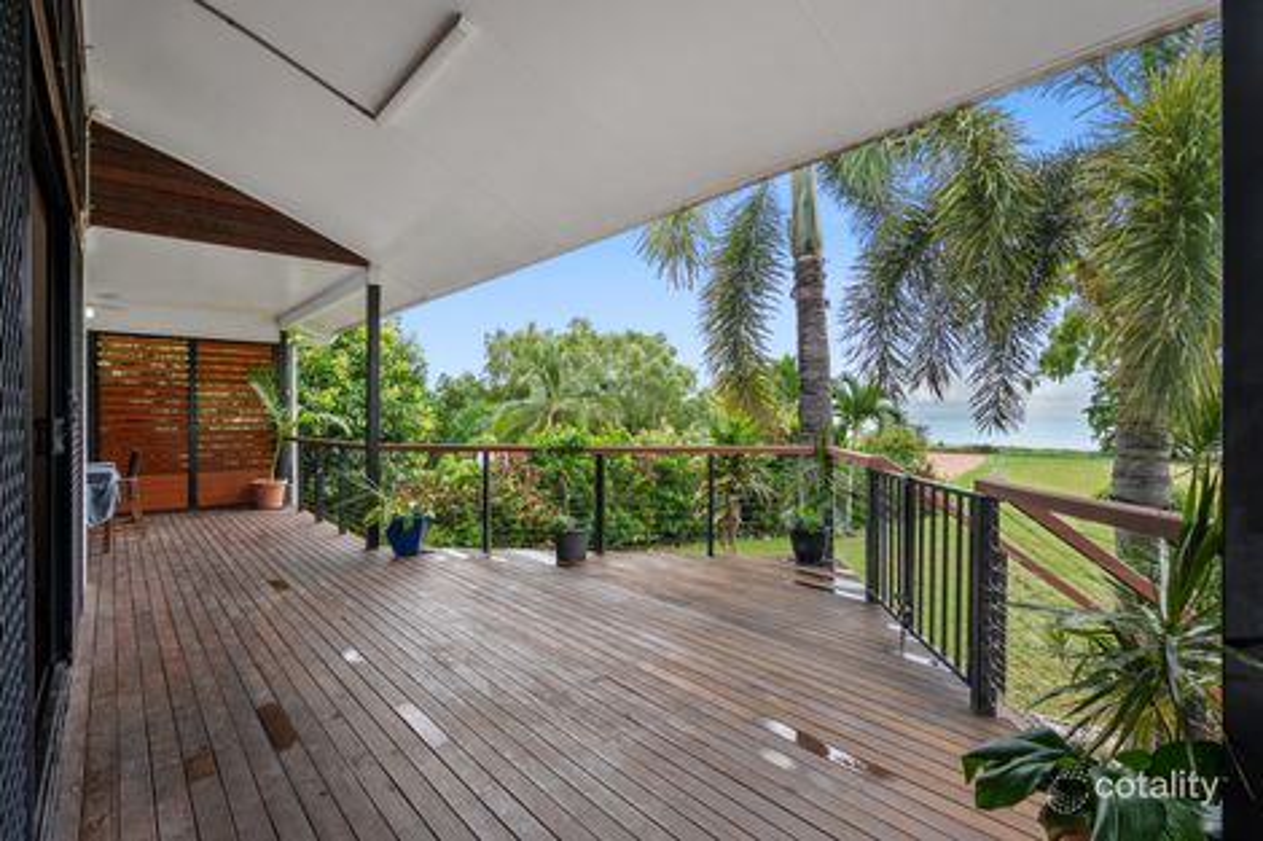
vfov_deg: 68.8
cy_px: 420
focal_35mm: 18
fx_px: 614
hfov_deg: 91.6
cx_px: 632
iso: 400
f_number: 8
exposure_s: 1/30
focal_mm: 17.5
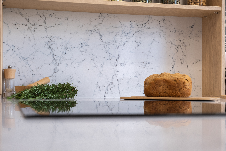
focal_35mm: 58
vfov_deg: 23.4
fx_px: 364
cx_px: 113
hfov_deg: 34.5
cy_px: 76
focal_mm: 38.8
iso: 320
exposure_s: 1/55
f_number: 4
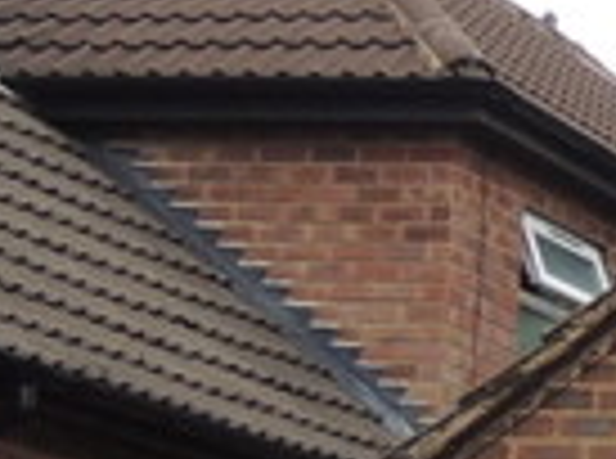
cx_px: 1848
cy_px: 544
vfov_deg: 6.5
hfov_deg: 7.7
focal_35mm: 225
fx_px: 3993
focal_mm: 5.3
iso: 100
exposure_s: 1/400
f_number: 3.1
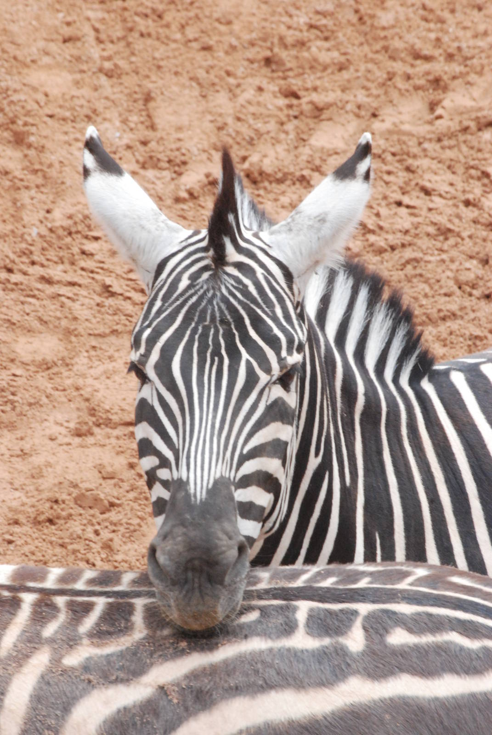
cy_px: 368
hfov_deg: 3.1
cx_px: 246
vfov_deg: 4.6
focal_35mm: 450
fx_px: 9198
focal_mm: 300
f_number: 25
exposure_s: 1/160
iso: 1600
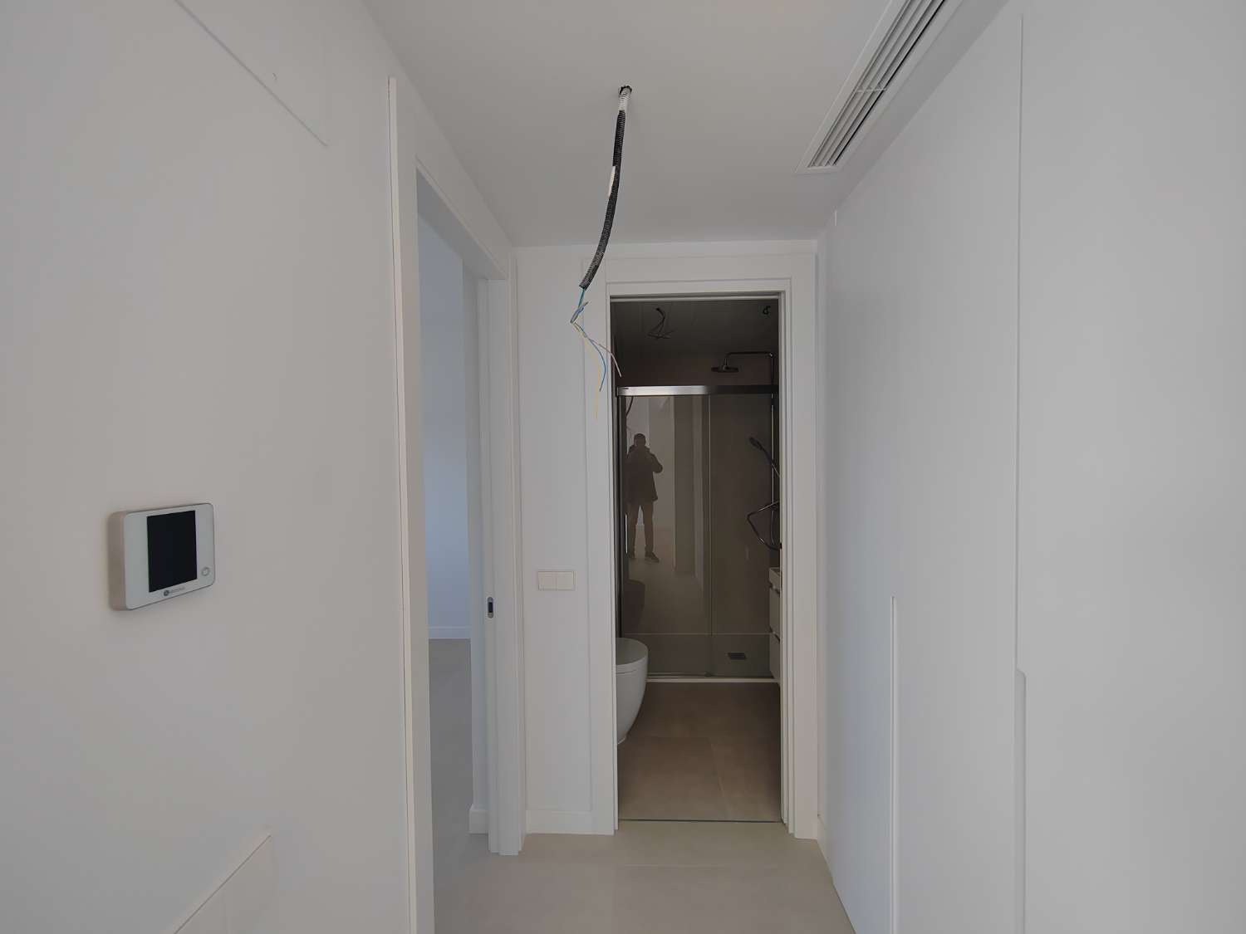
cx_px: 623
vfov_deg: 89.9
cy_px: 467
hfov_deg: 106.2
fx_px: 468
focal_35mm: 13
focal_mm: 2.16
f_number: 2.2
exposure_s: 1/100
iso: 125
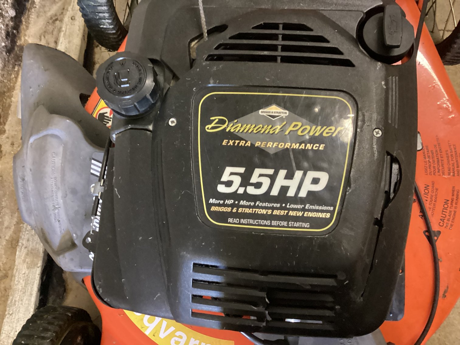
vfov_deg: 45.4
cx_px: 230
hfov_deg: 58.3
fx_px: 412
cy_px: 172
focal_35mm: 31
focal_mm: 3.3
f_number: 2.4
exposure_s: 1/25
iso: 800
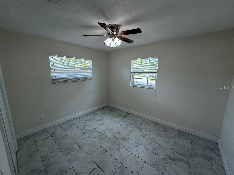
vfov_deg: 85.7
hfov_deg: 102.1
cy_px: 88
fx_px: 95
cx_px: 117
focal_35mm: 14
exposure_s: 1/120
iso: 160
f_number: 2.2
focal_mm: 2.22
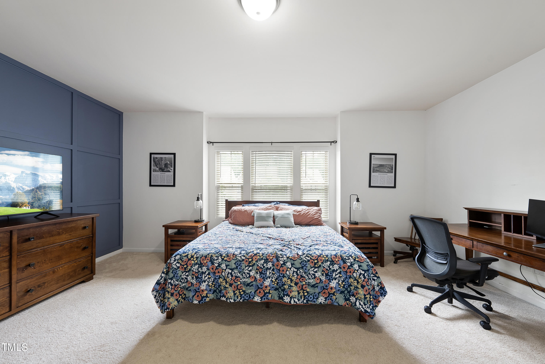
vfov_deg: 90.1
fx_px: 182
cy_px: 182
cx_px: 272
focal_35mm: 12
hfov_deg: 112.6
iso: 400
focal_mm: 12
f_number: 7.1
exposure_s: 1/3
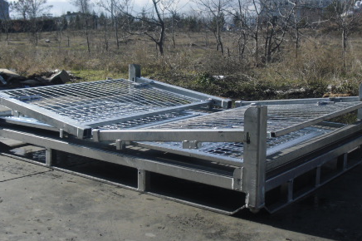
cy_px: 104
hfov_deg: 36.3
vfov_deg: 24.6
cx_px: 184
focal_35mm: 55
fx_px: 553
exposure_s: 1/200
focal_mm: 6.3
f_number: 7.8
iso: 80
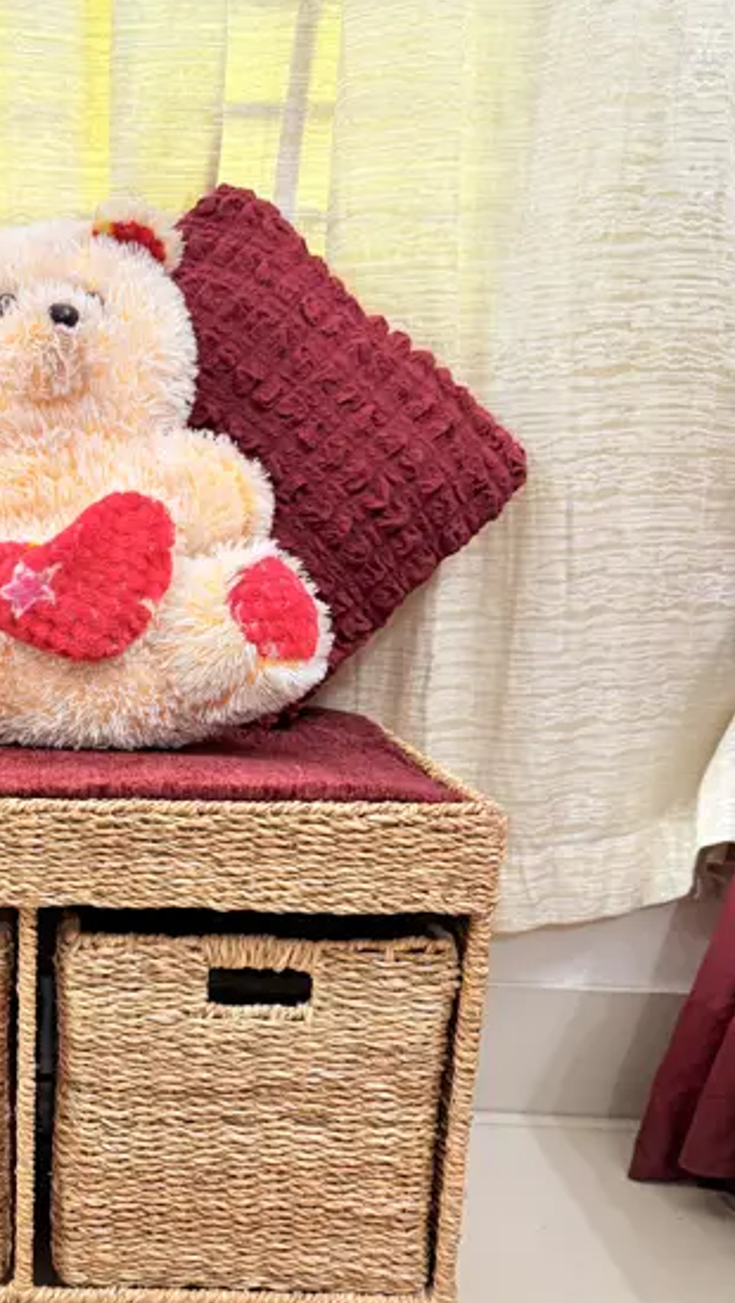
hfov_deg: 29.6
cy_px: 836
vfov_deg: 52.0
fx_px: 1315
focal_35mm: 38
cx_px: 43
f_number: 1.78
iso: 320
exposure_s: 1/60
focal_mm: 6.76
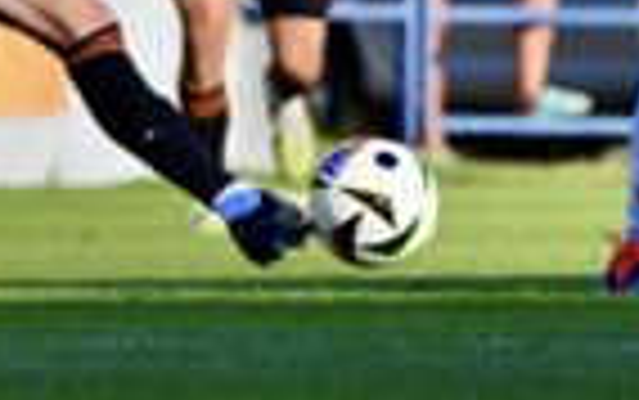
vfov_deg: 0.7
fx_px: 32051
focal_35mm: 1839
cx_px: 45
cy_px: -76
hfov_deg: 1.1
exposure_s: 1/2500
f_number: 6.3
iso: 400
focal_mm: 400
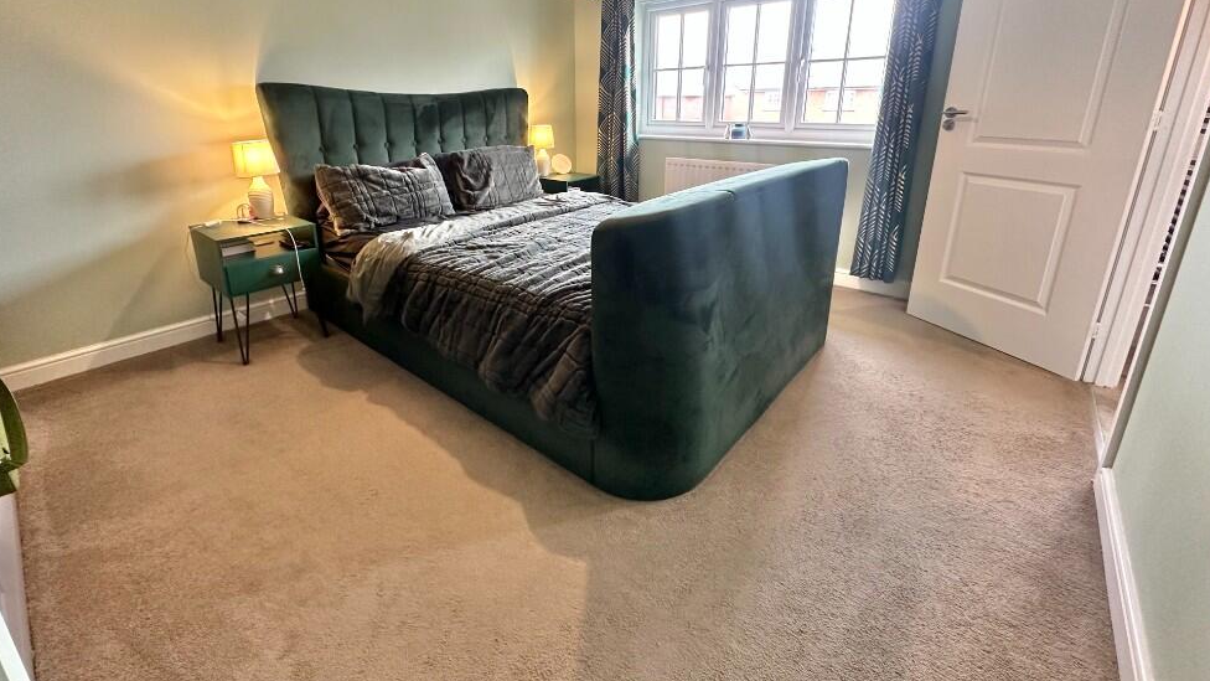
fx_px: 513
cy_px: 252
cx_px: 586
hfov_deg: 99.3
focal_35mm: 16
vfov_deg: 66.0
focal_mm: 2.22
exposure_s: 1/69
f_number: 2.2
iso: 320
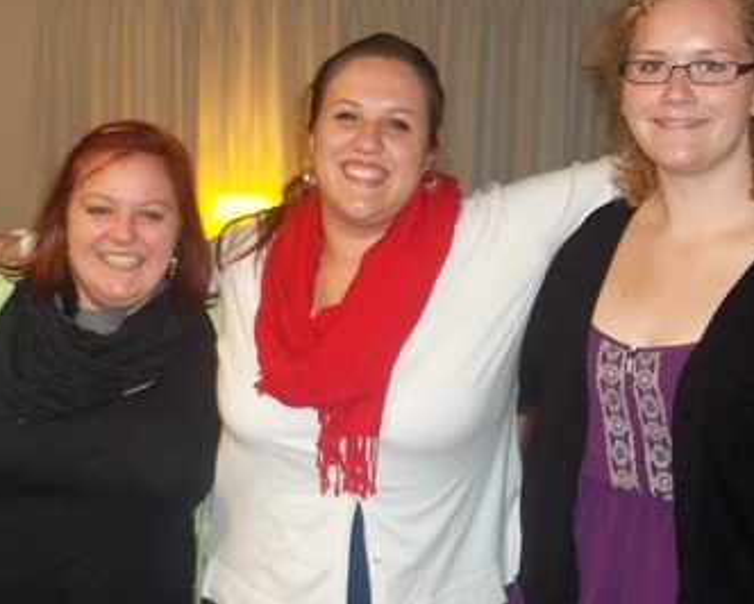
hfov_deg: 30.1
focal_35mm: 62
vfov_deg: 24.5
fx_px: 1384
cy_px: 388
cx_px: 218
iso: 160
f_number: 3.3
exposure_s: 1/30
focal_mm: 5.9
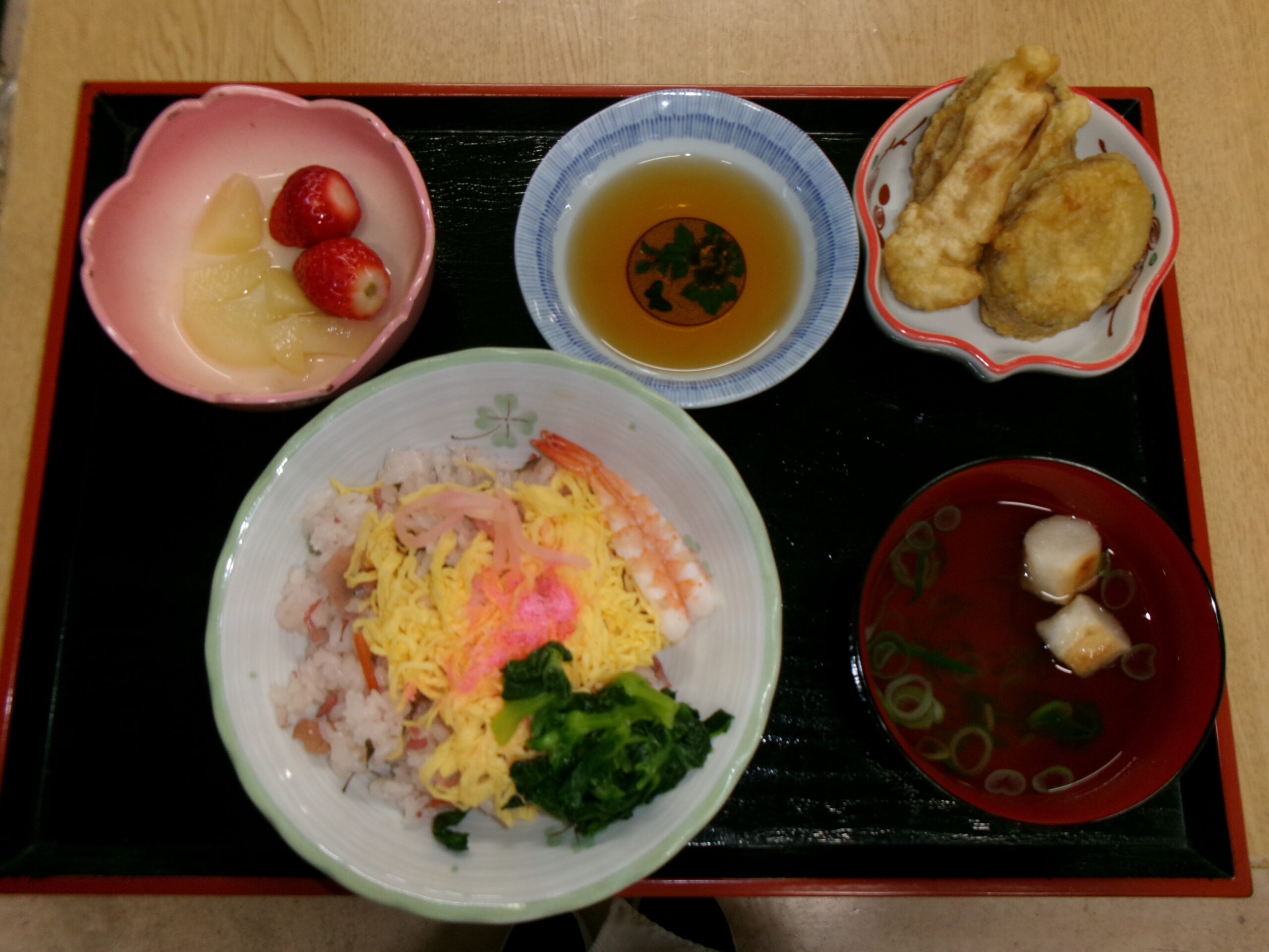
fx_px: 1026
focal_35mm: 28
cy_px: 476
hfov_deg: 63.4
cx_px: 634
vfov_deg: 49.7
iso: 160
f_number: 3.9
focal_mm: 5.1
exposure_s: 1/34
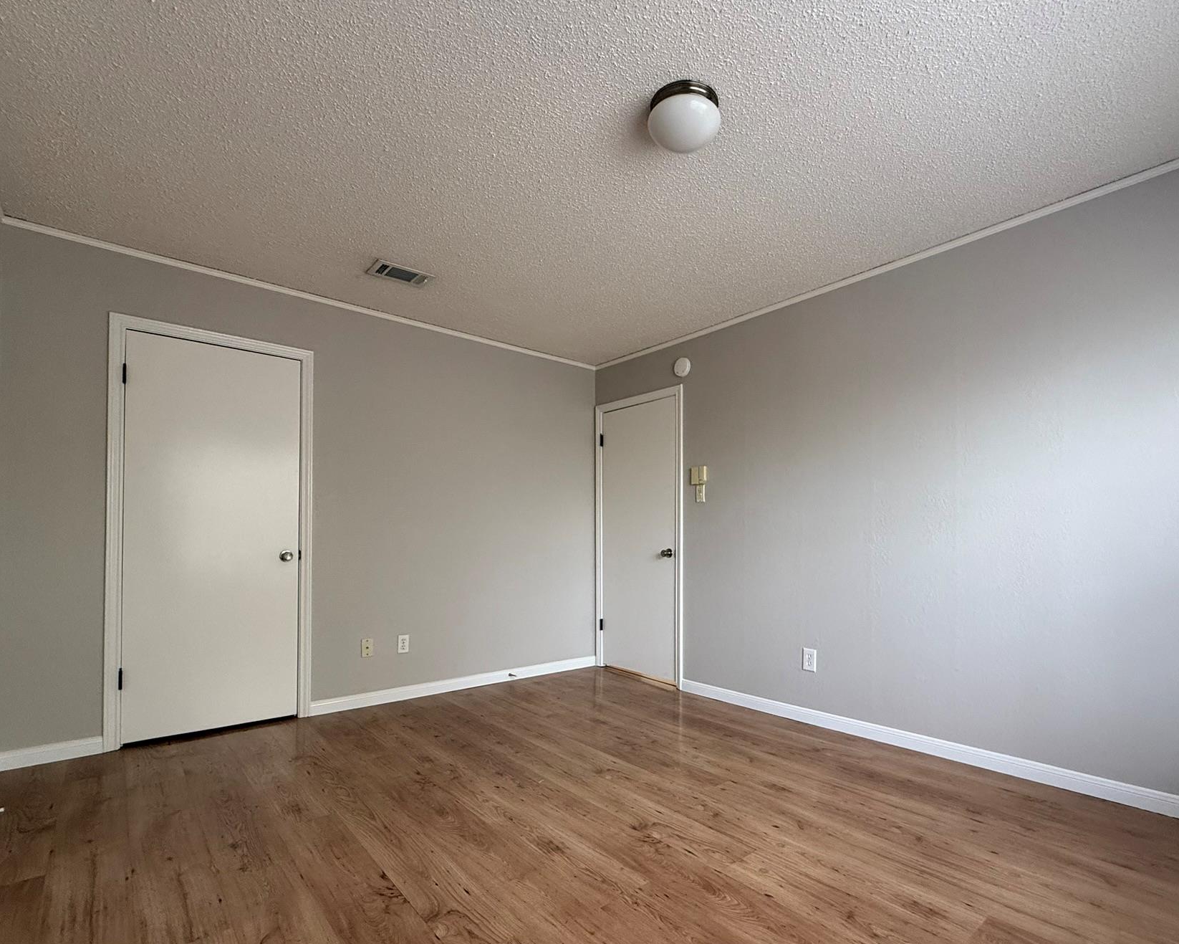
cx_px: 630
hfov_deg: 89.5
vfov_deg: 76.6
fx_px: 593
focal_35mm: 17
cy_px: 534
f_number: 2.2
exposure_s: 1/99
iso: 200
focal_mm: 2.22
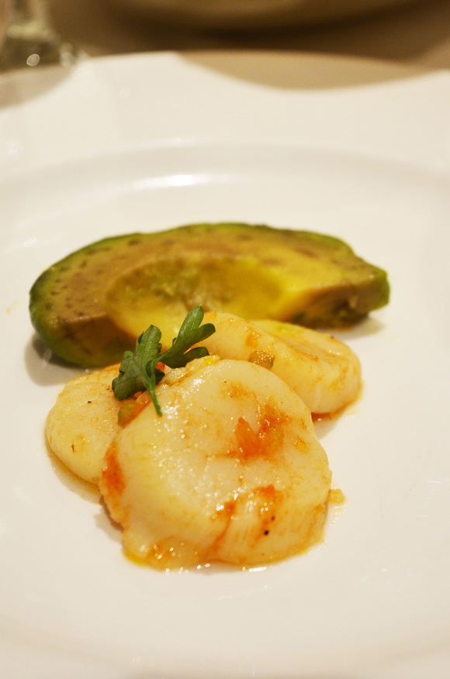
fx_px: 1554
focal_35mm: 82
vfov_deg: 24.7
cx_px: 225
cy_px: 340
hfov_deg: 16.5
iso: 800
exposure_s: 1/60
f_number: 5.6
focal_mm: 55
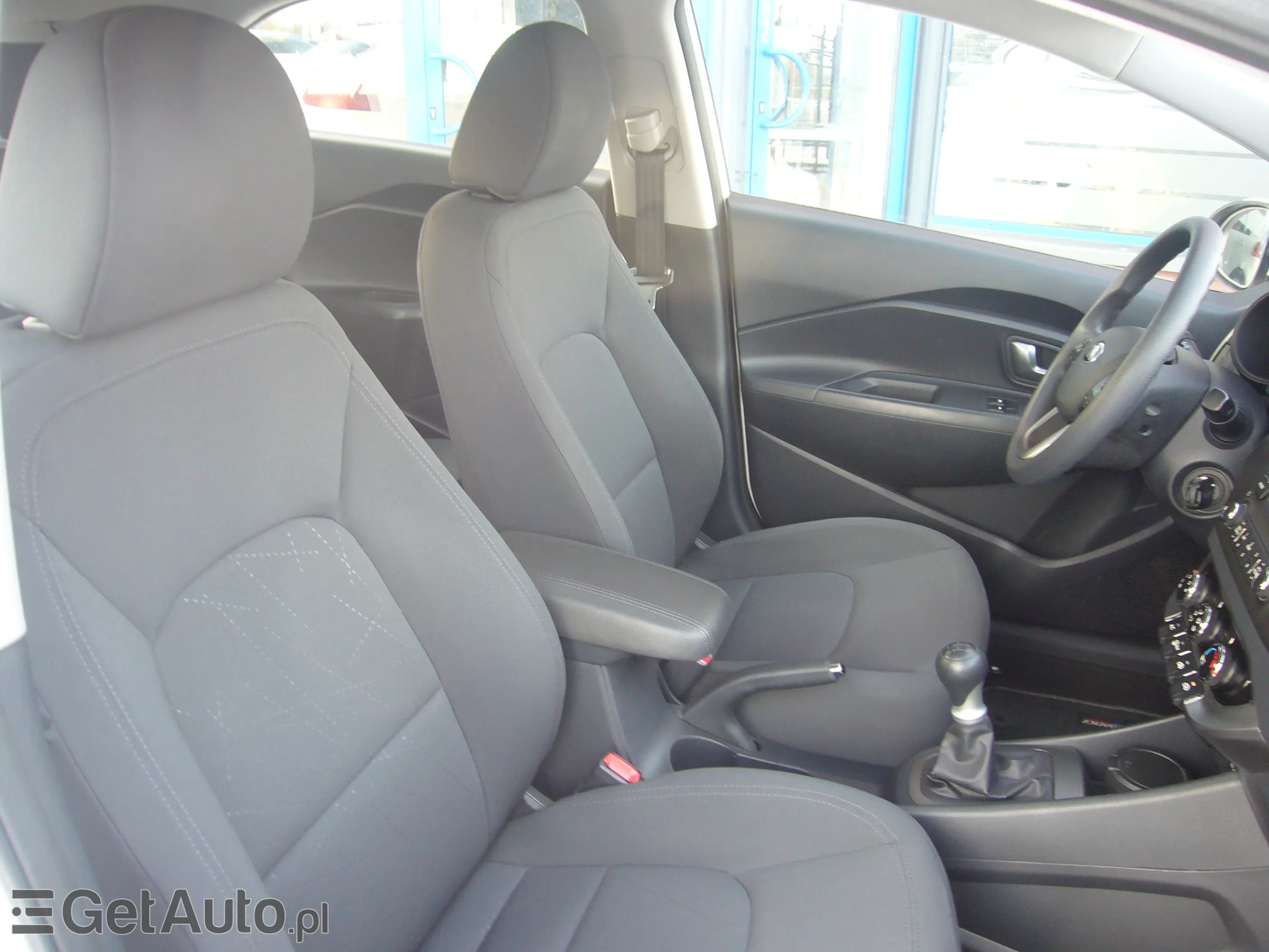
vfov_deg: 49.7
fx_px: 1026
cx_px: 634
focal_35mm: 28
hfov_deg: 63.4
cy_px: 476
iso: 100
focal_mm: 4.6
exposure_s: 1/15
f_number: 2.8
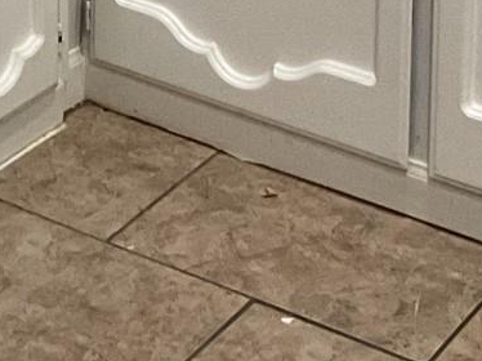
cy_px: -616
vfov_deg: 8.3
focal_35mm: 159
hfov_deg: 11.9
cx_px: -213
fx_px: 2213
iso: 125
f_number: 1.8
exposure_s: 1/60
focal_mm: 3
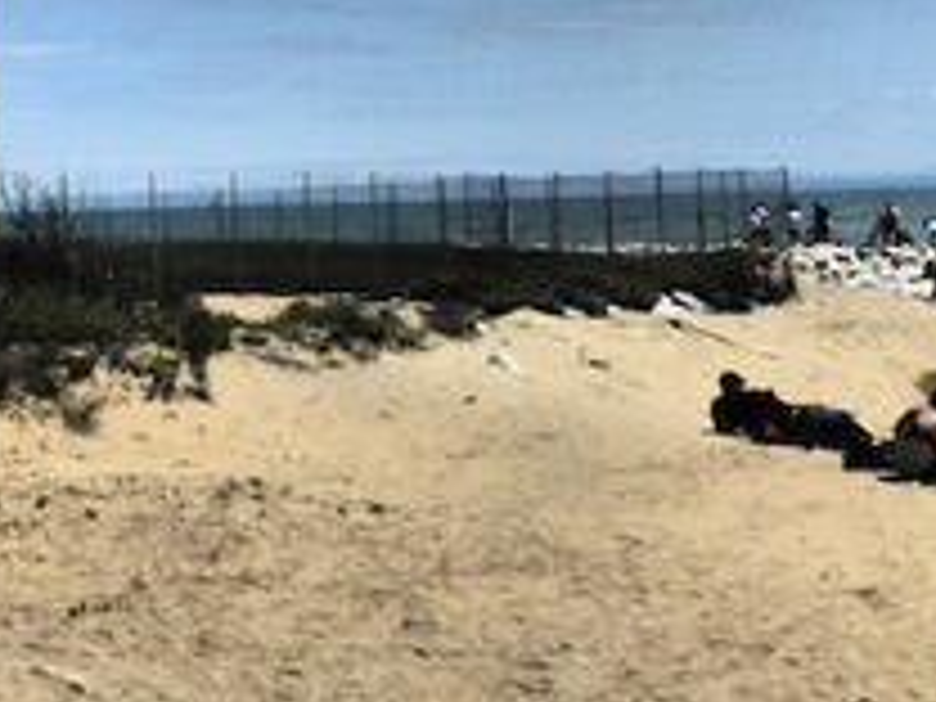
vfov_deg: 19.5
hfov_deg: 22.0
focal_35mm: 74
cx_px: -454
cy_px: 63
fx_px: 2001
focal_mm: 4.3
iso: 160
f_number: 4.5
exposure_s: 1/1600
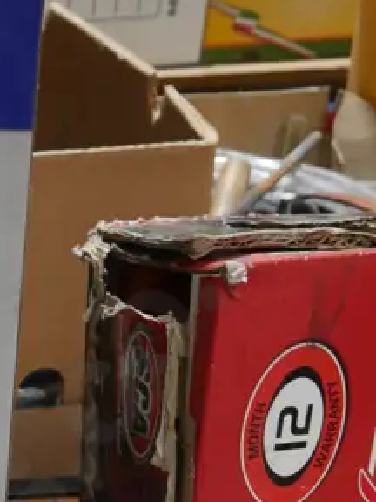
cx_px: -236
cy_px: 847
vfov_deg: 14.0
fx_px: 1854
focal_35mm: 128
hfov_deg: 11.0
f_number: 5
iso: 1000
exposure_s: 1/60
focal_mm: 18
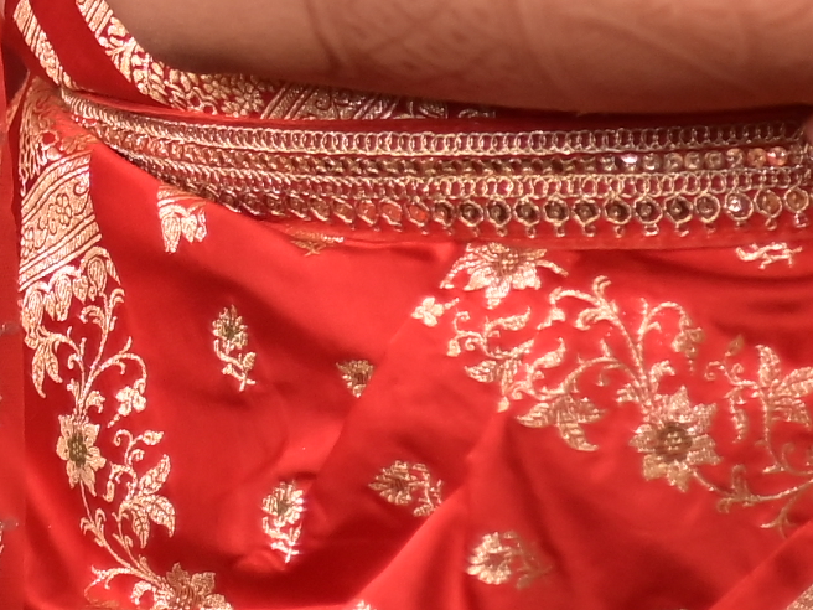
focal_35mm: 332
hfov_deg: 5.9
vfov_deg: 4.3
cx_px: 947
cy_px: -1263
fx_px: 7797
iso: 500
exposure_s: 1/400
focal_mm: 50
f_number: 1.6
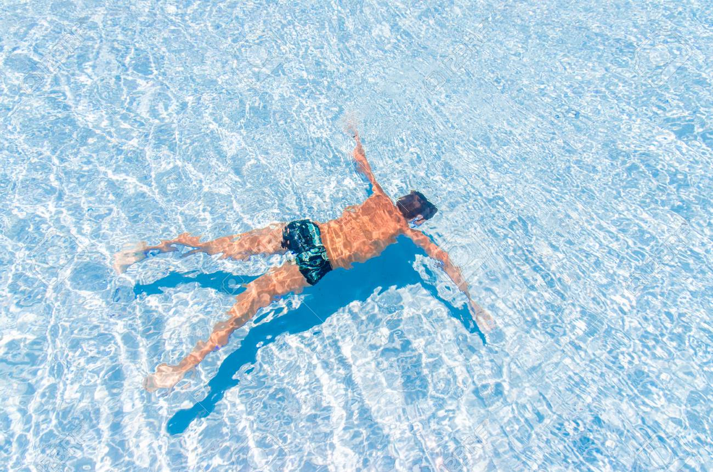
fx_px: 504
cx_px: 356
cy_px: 236
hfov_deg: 70.5
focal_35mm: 26
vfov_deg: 50.2
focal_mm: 17
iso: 100
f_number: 7.1
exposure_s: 1/400
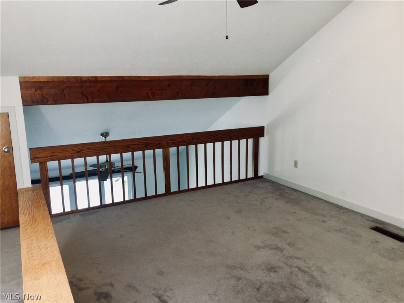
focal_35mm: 29
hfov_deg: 61.7
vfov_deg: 48.2
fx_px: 338
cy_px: 152
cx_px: 202
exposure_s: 1/30
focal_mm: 4.15
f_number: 2.2
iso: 50
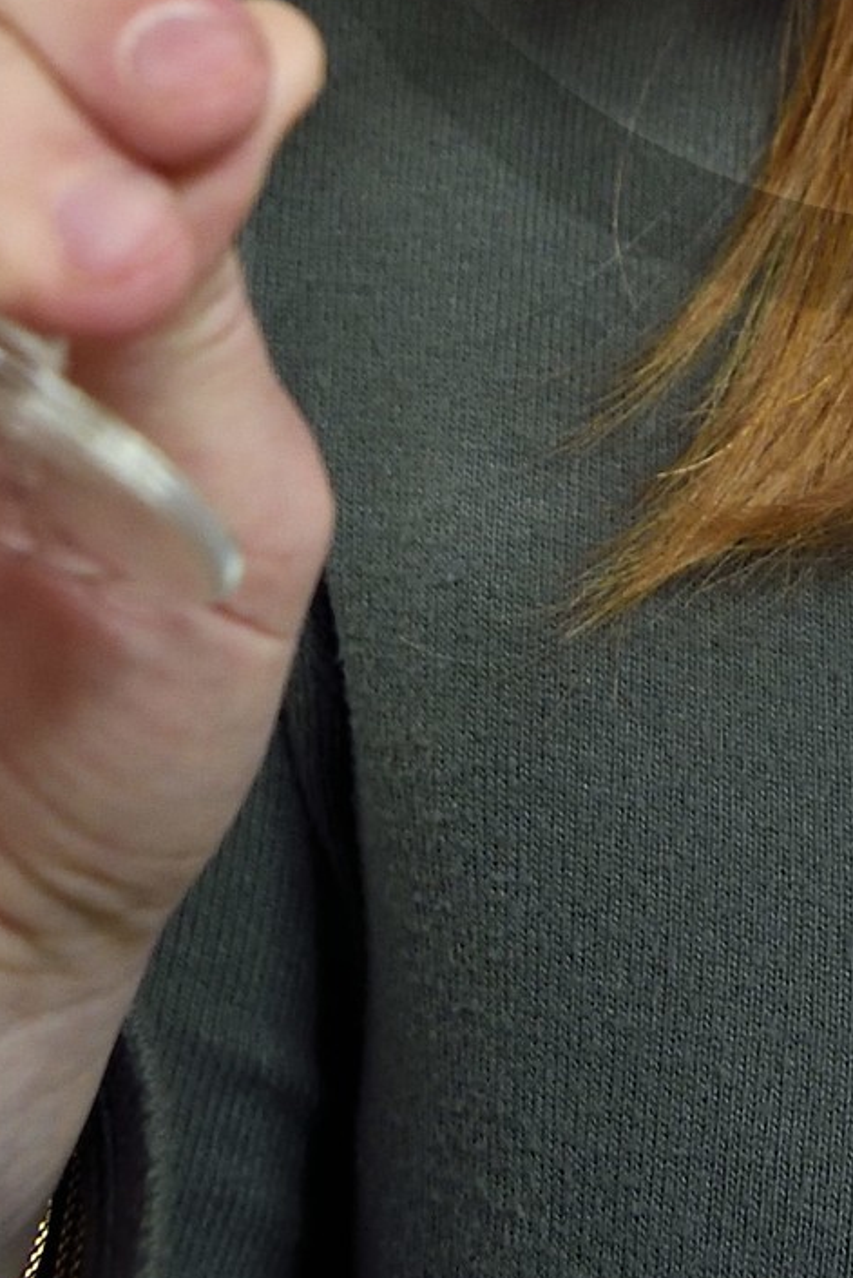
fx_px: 4831
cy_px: -520
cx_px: 1005
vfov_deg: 14.3
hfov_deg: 9.9
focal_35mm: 136
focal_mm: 40
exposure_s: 1/60
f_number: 6.3
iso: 1600
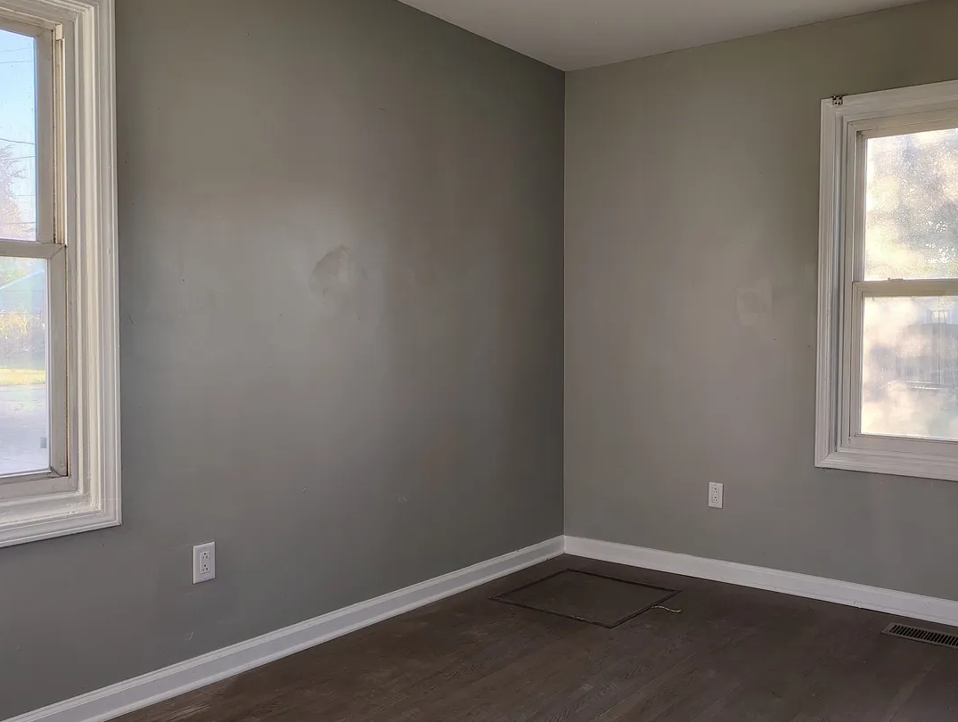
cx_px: 600
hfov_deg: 56.1
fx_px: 887
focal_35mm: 32
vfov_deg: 44.3
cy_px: 361
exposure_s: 1/60
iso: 800
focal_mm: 5.56
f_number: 1.8
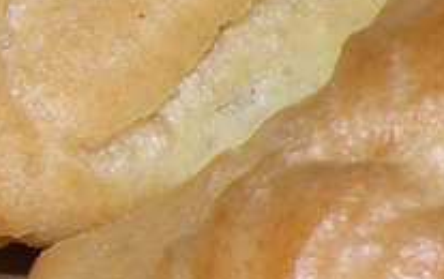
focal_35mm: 221
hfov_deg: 9.0
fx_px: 2678
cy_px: 137
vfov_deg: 6.0
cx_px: -369
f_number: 2.8
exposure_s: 1/60
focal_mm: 4.7
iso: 64
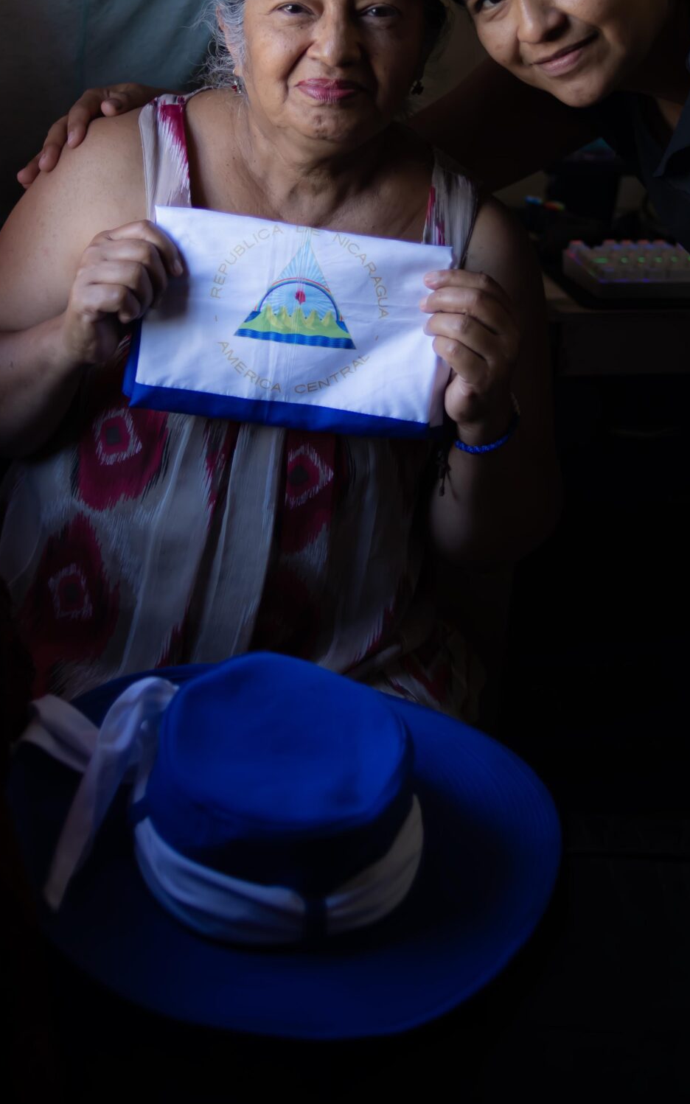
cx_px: 348
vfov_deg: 32.7
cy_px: 242
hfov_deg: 21.3
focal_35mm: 61
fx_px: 1836
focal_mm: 35
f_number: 2
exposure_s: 1/125
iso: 200
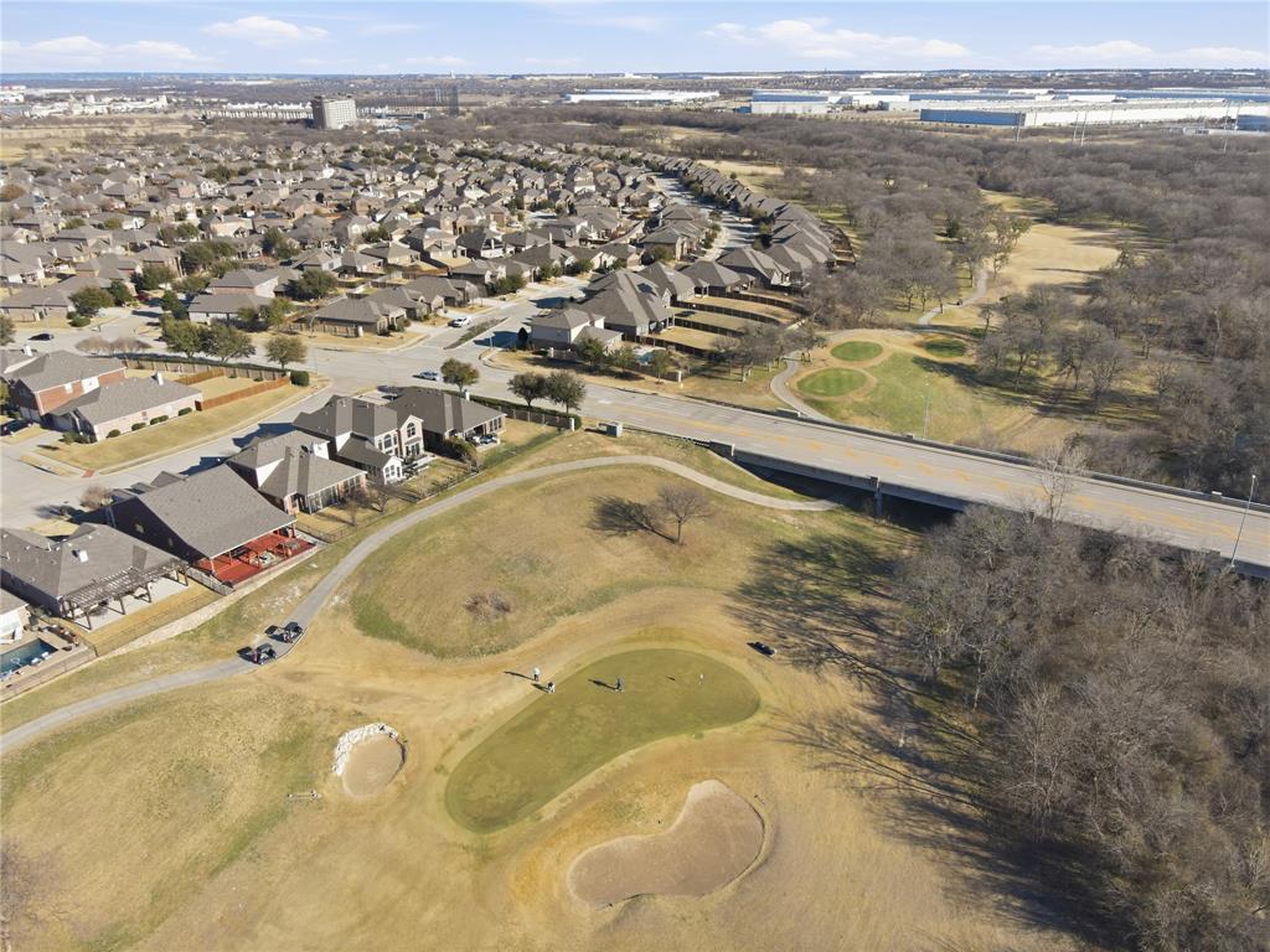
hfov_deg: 71.6
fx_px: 881
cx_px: 635
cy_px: 476
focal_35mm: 24
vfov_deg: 56.8
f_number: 2.8
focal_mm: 4.5
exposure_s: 1/500
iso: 110
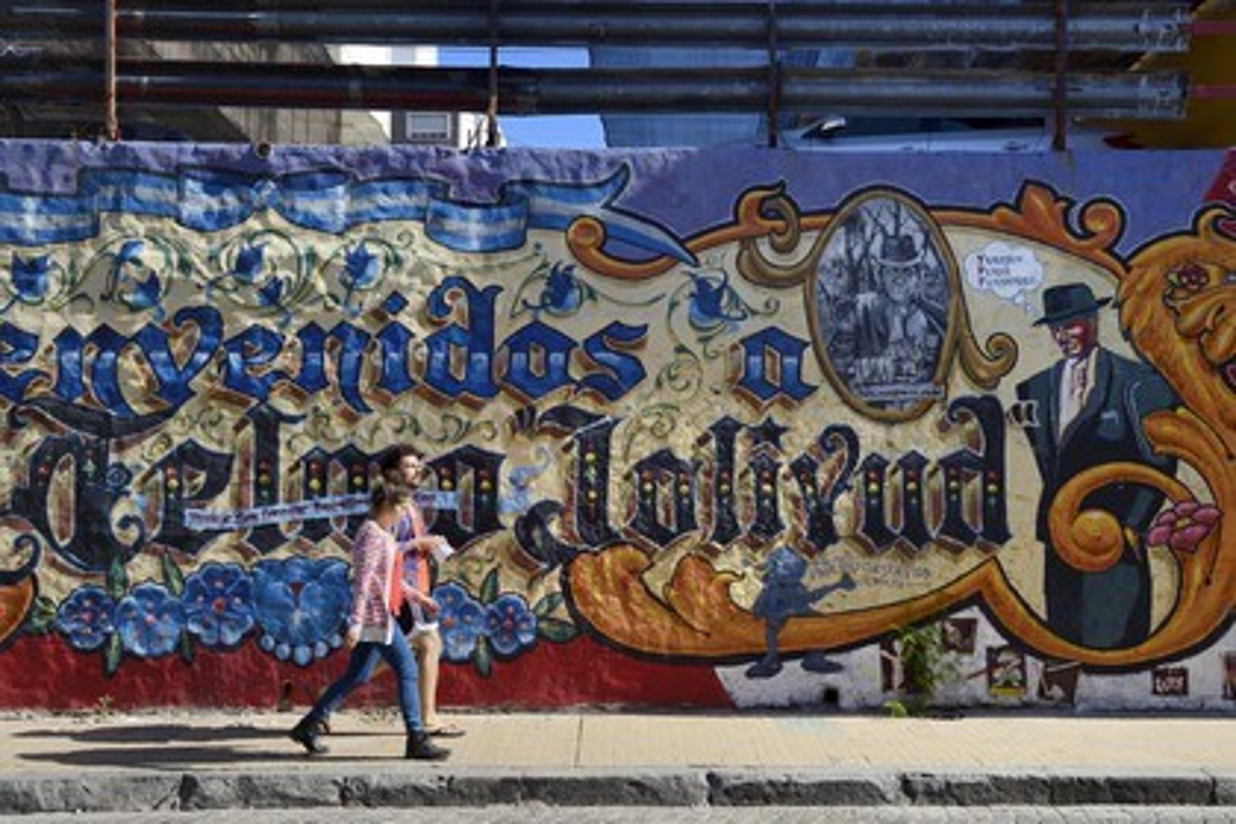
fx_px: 1305
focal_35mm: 38
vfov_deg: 35.1
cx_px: 618
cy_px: 412
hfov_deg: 50.7
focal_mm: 38
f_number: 6.3
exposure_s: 1/320
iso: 200
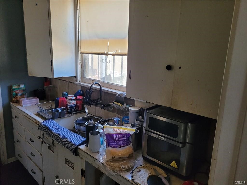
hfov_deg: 67.3
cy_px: 92
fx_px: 186
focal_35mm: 26
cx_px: 124
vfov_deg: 53.1
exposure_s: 1/120
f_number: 1.8
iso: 320
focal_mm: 5.4
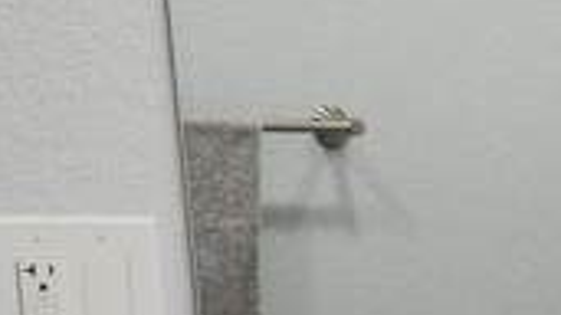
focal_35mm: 141
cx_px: 1037
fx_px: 2096
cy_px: 656
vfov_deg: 8.1
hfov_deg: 13.5
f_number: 1.8
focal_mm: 5.4
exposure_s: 1/60
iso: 50
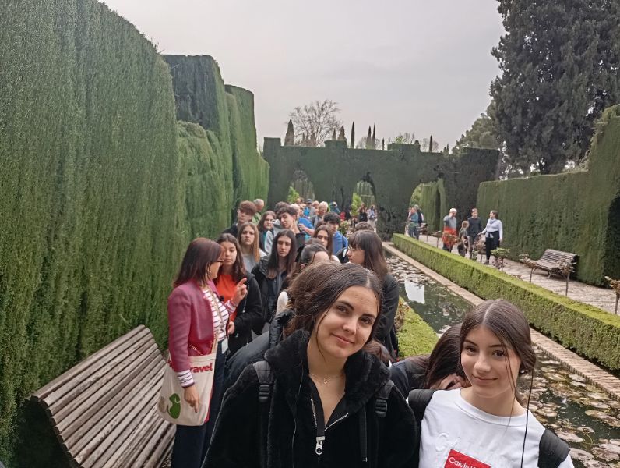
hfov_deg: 63.4
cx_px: 310
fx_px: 502
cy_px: 234
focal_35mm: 28
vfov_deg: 49.9
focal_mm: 4.27
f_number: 1.8
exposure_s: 1/100
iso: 106
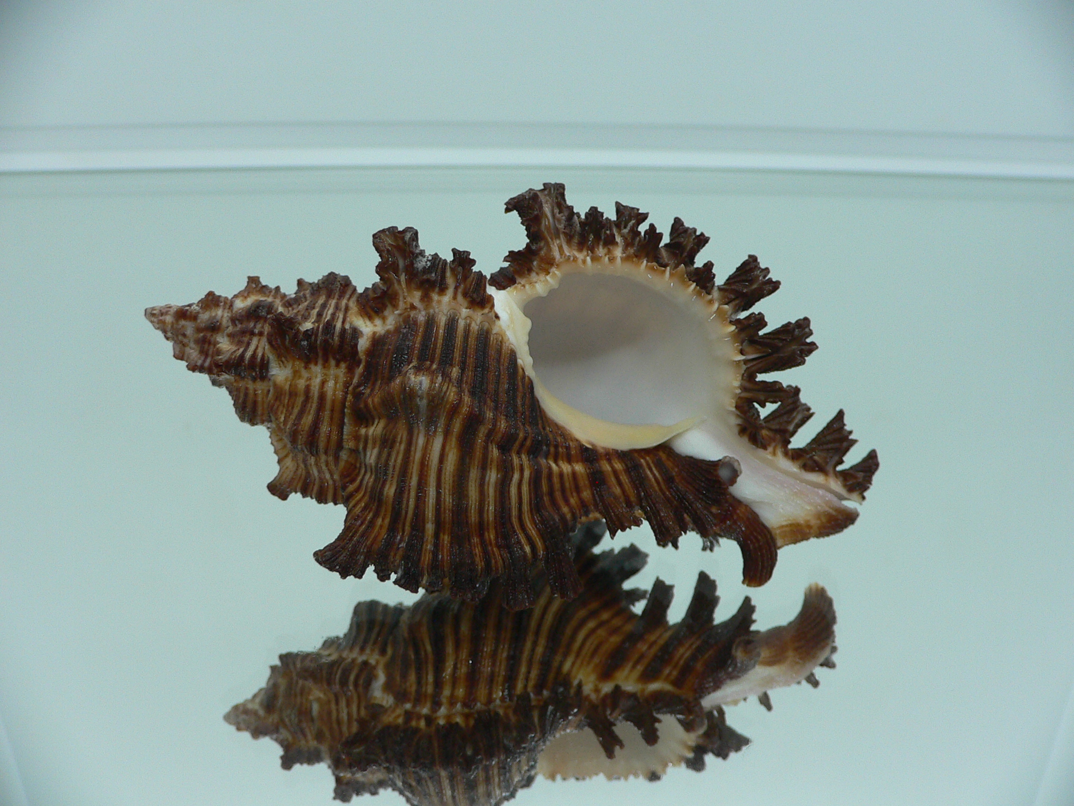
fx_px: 1086
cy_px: 403
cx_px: 537
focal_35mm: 35
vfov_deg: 40.7
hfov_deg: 52.6
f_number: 2.8
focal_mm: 4.6
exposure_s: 1/60
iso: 100
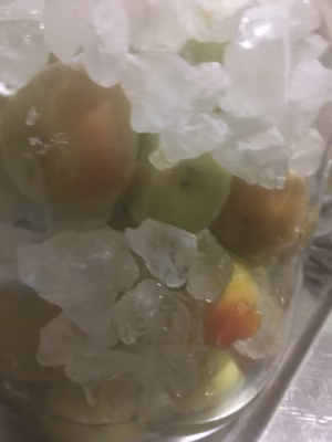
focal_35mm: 29
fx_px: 371
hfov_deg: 48.2
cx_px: 166
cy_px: 221
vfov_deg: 61.7
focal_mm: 4.15
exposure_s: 1/4
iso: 100
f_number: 2.2
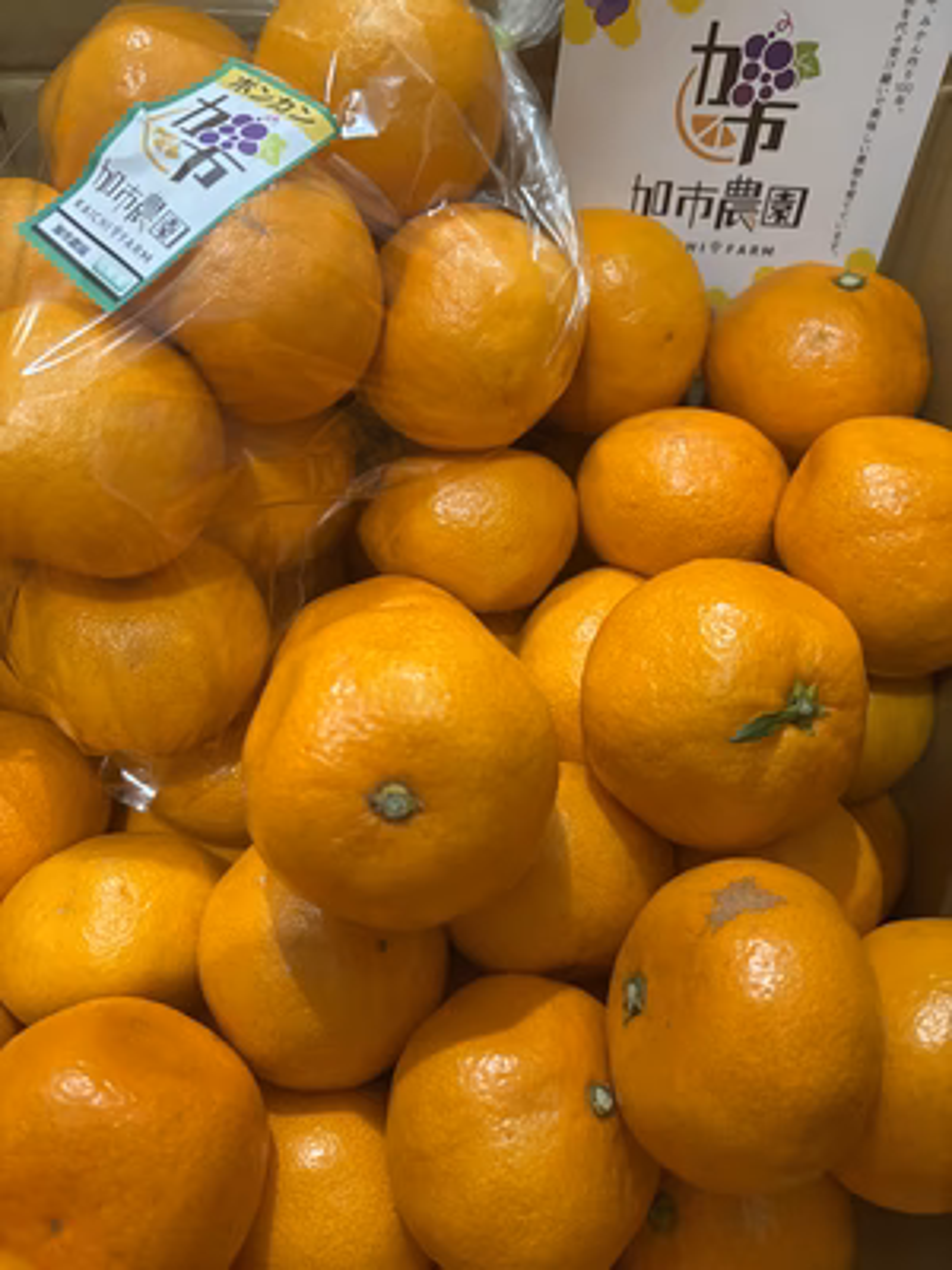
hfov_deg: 53.1
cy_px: 635
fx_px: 953
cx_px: 476
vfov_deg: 67.3
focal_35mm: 26
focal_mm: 5.96
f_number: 1.6
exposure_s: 1/45
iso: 500
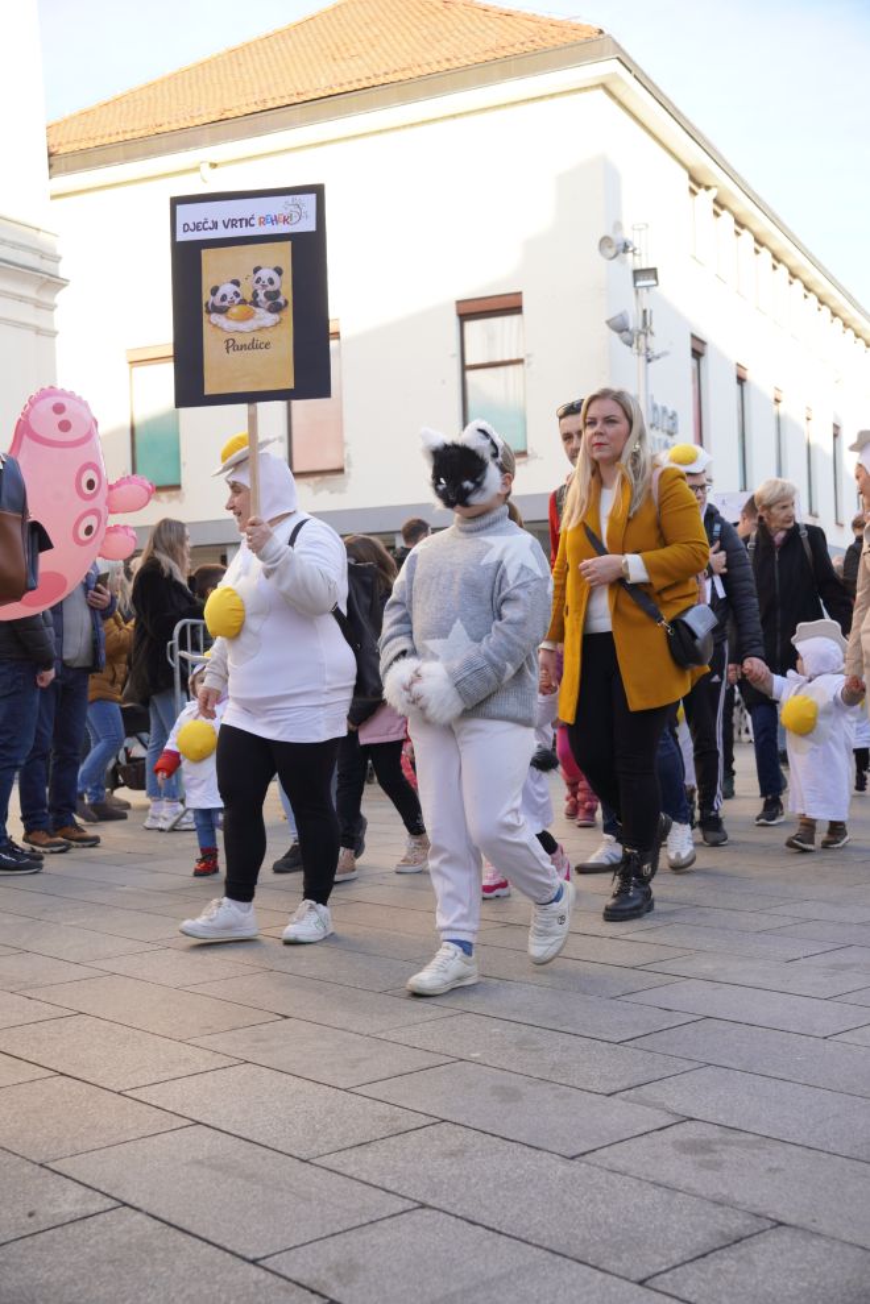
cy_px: 652
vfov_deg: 47.3
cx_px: 435
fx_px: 1490
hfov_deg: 32.6
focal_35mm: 41
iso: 160
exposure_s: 1/200
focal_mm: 27.4
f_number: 4
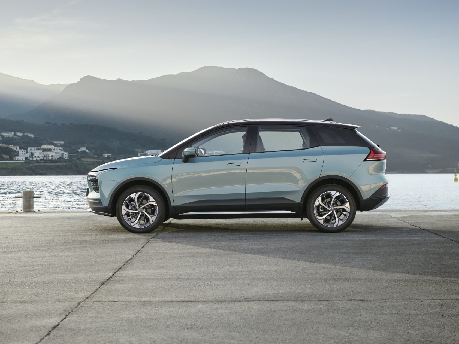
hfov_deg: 33.8
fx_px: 756
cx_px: 240
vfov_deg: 25.7
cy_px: 170
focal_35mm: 57
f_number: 4.5
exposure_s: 1/125
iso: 64
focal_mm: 52
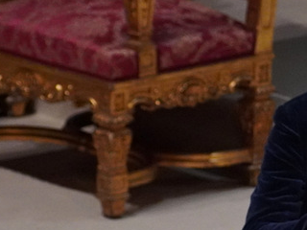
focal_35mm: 866
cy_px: 190
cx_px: 431
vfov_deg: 1.7
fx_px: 7680
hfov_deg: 2.3
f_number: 5.6
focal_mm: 160
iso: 4000
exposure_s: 1/250
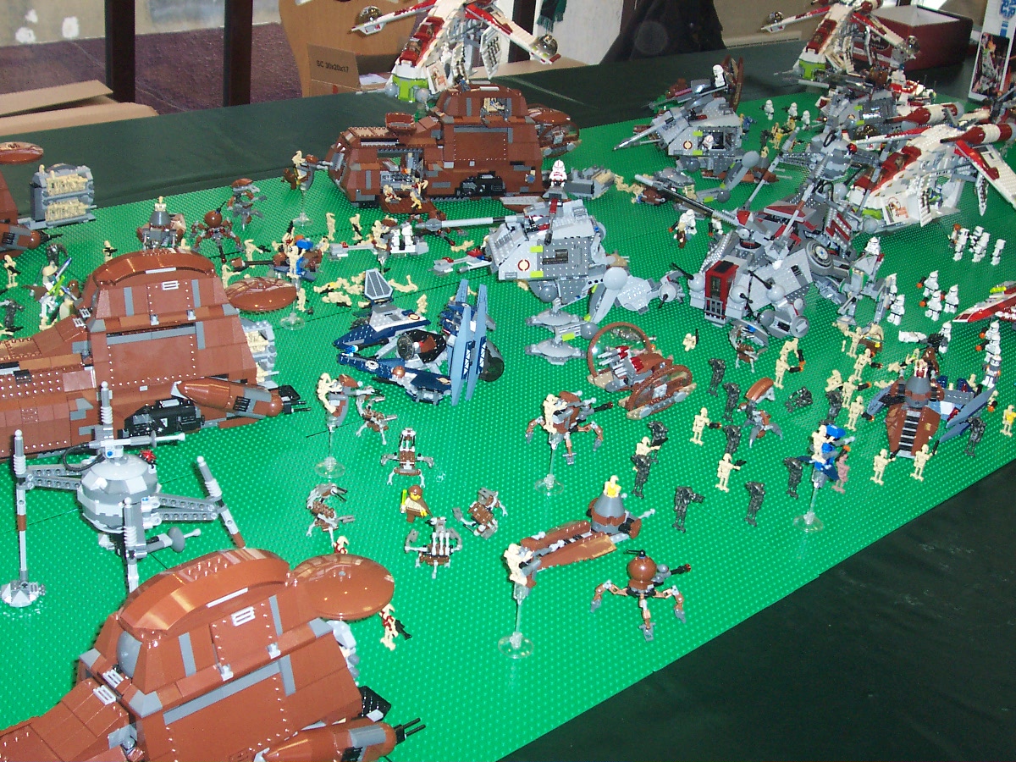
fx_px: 1350
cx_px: 508
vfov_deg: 31.5
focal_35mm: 46
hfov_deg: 41.2
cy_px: 381
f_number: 3
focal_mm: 7
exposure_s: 1/60
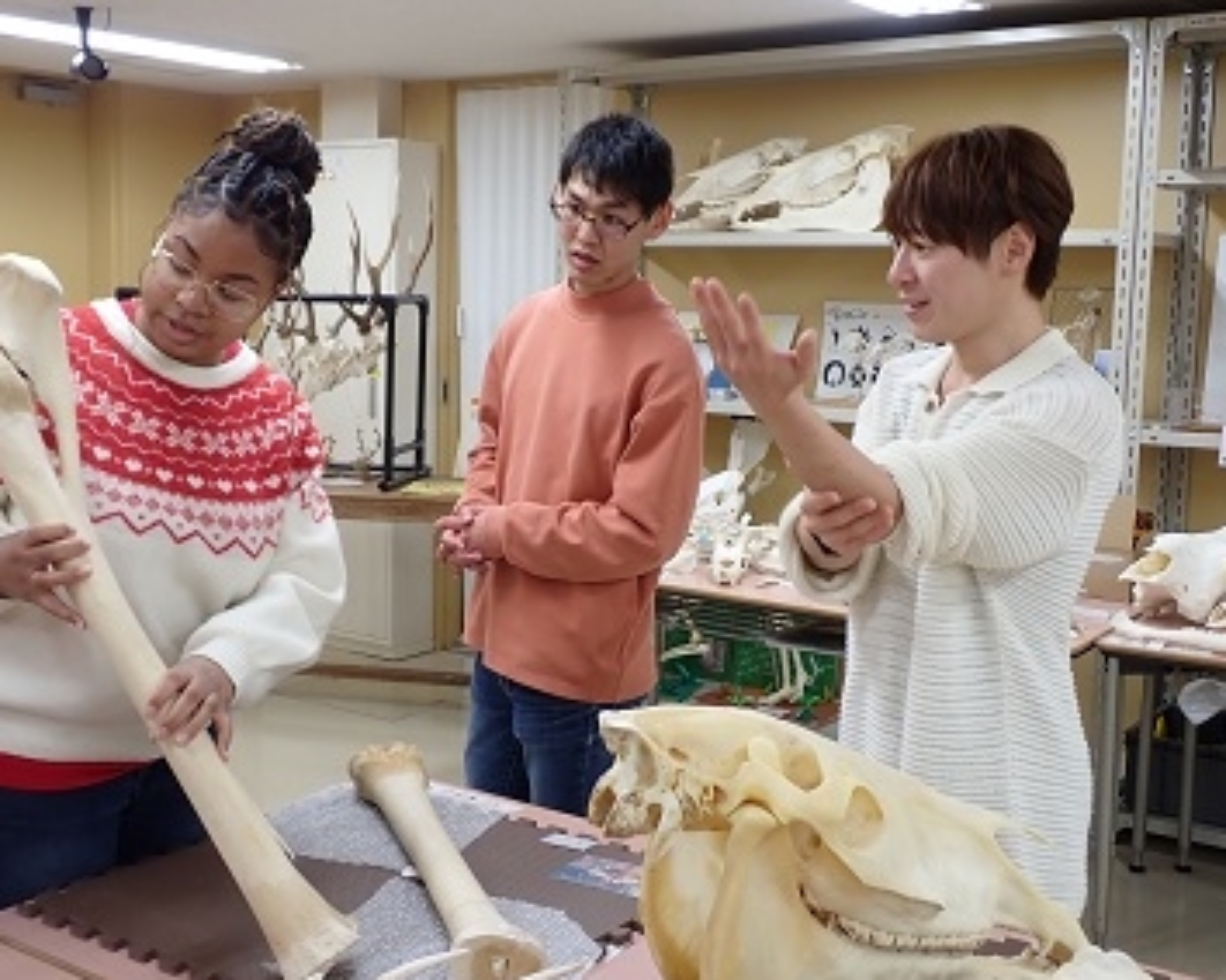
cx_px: 533
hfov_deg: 41.9
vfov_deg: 34.1
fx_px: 1596
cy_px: 487
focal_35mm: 44
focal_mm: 6.83
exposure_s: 1/80
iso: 160
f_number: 2.7
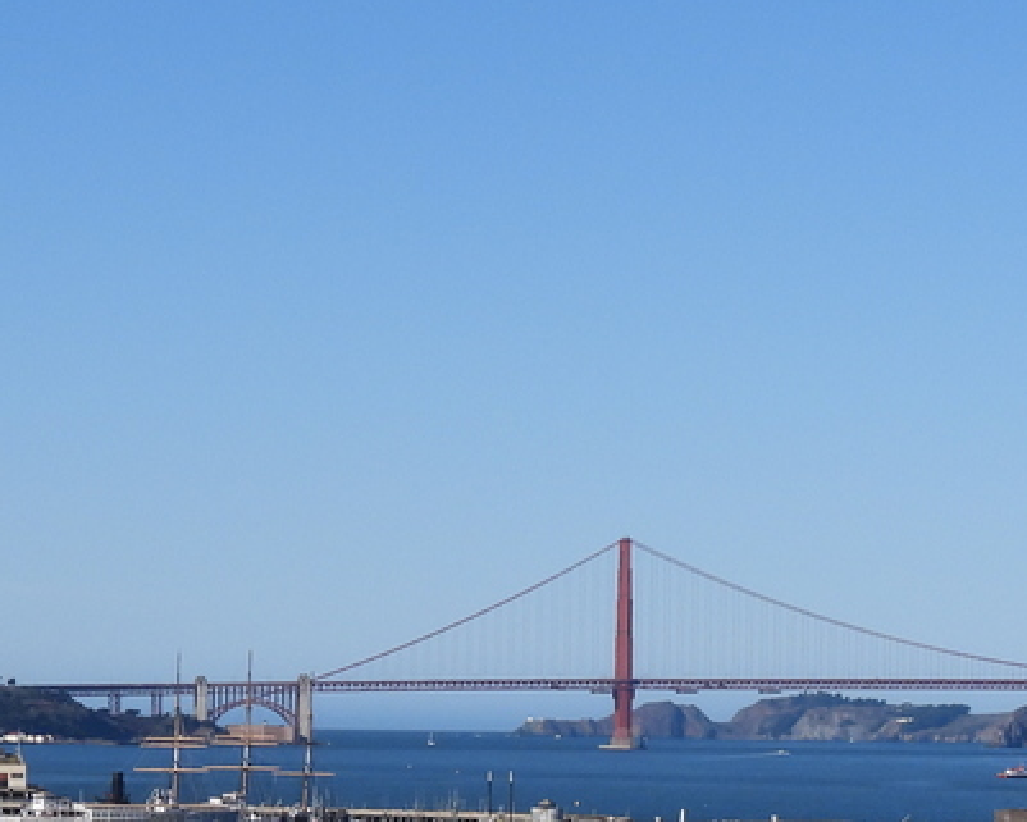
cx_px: 738
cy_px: 1114
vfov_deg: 8.1
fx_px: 5685
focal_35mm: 187
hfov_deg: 10.3
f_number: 4
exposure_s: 1/2000
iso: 100
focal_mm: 10.7
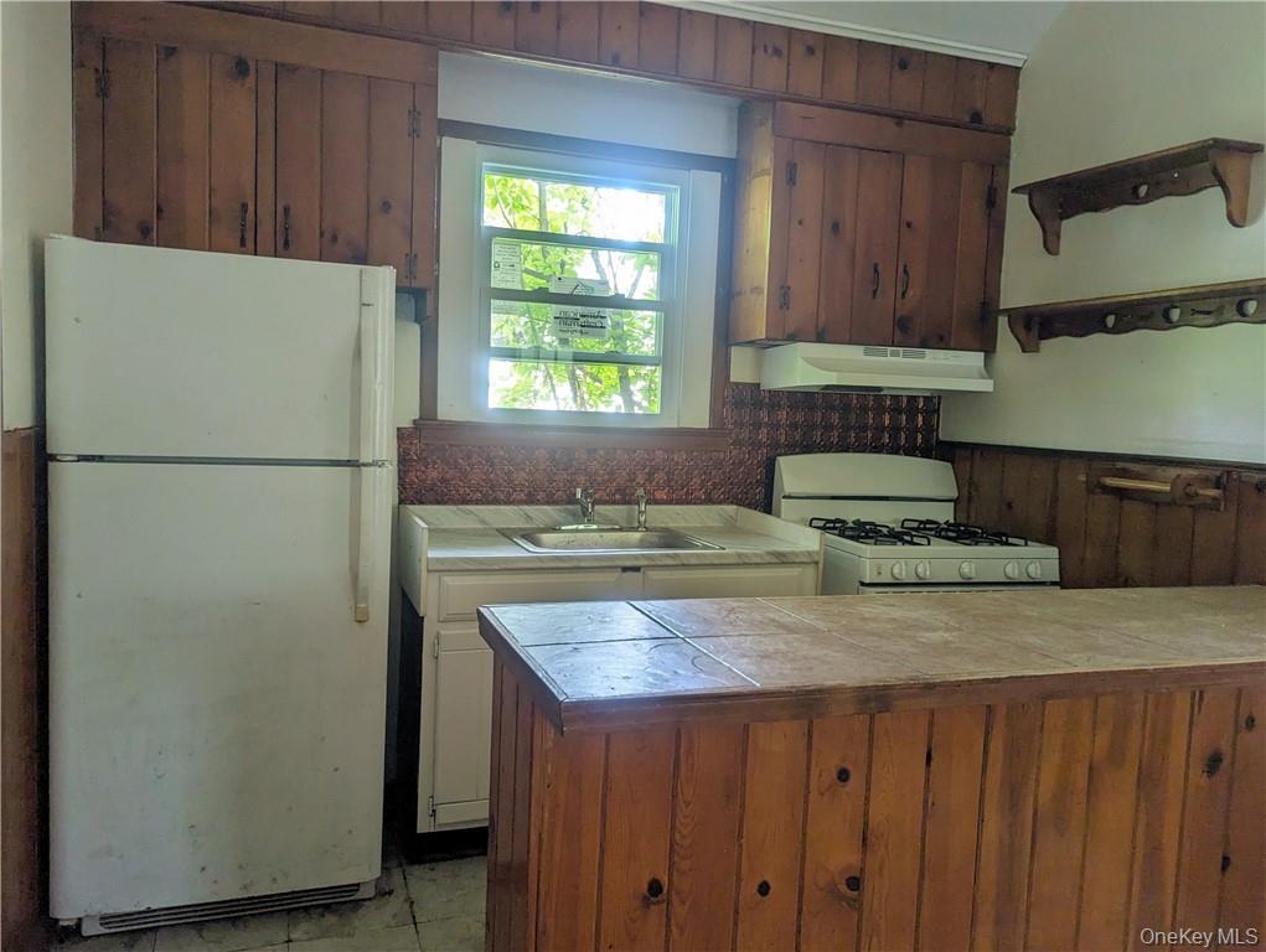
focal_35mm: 24
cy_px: 476
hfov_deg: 71.5
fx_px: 879
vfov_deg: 56.9
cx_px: 633
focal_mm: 6.81
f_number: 1.85
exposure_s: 1/38.7
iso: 81
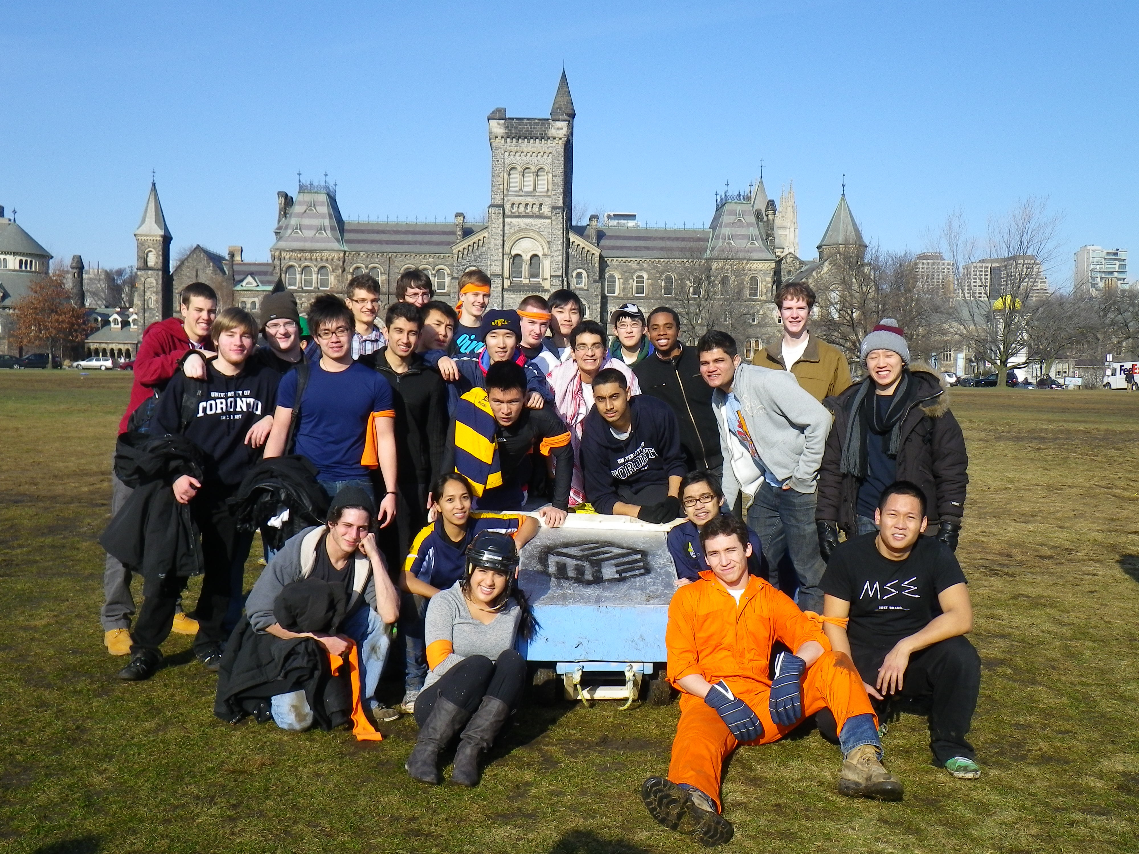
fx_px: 1119
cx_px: 570
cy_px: 427
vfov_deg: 41.8
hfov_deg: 54.0
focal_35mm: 34
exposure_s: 1/400
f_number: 4.6
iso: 80
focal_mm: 6.1
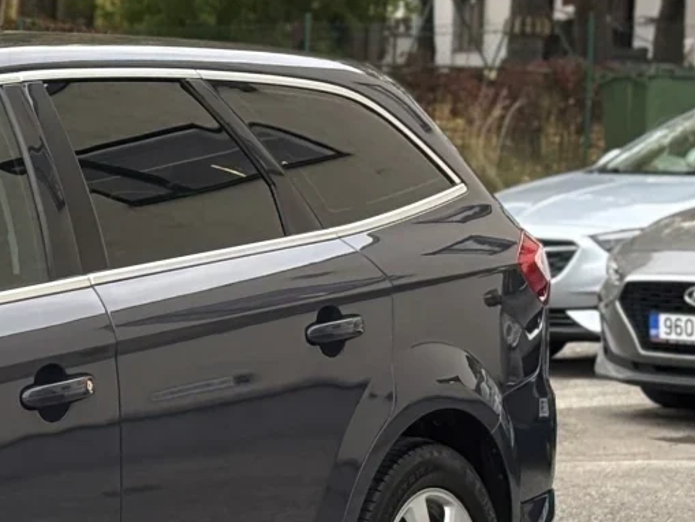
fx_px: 3936
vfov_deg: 7.6
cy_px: 298
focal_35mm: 196
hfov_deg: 9.7
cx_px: -426
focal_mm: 5.96
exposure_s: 1/172
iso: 50
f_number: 1.6
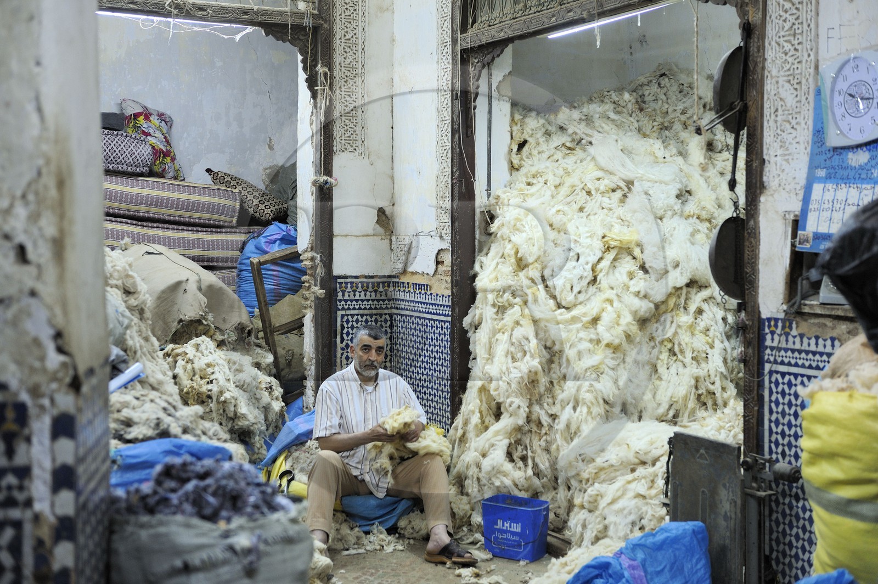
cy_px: 292
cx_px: 439
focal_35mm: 48
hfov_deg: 41.1
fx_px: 1170
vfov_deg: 28.0
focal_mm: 48
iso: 800
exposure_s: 1/30
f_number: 3.2
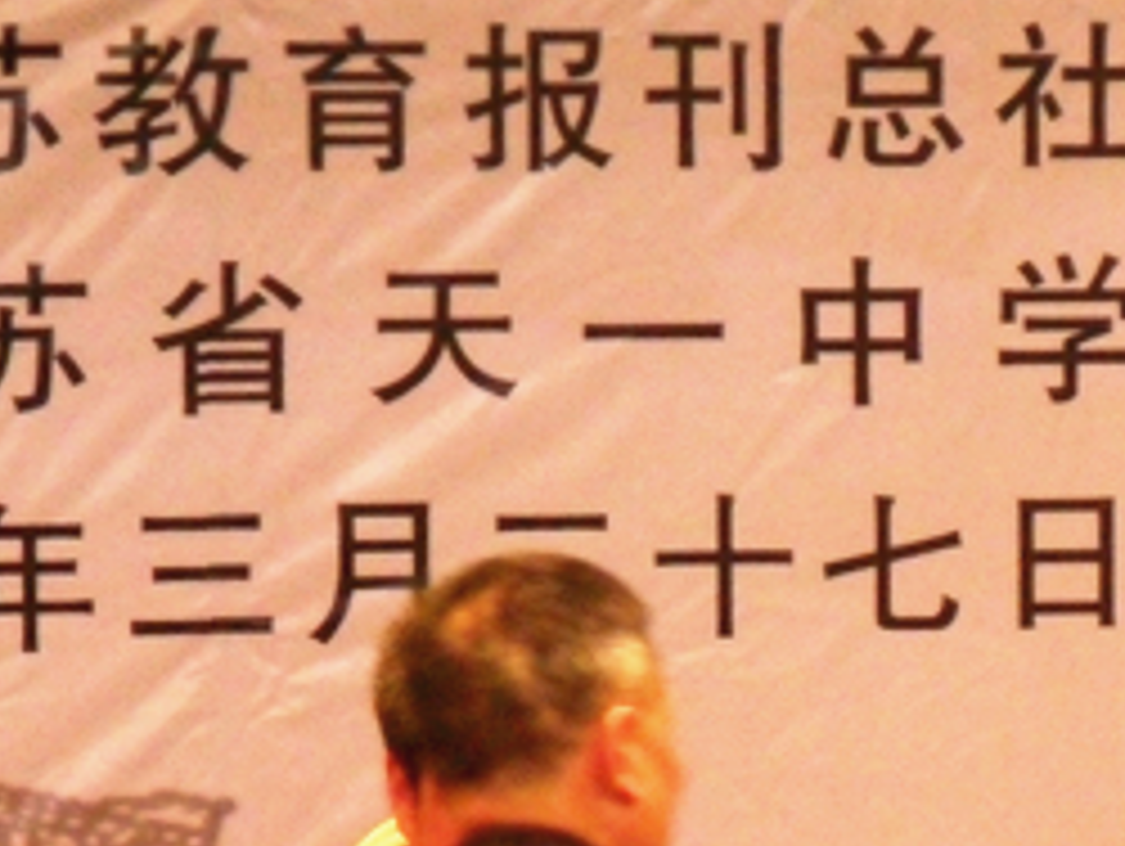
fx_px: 14574
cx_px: 972
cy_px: 742
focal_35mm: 448
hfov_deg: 4.4
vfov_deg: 3.3
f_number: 5.8
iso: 640
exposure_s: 1/60
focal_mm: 25
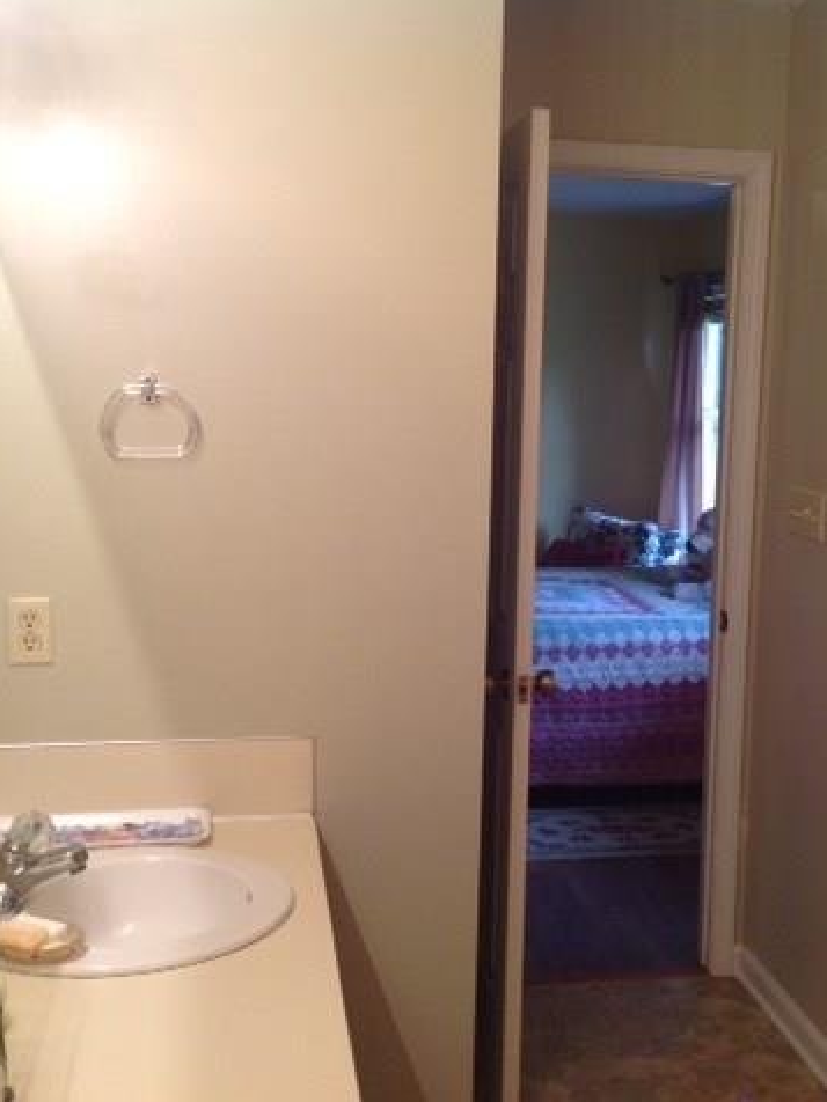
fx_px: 1497
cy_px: 551
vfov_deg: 40.4
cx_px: 549
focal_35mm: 47
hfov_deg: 30.7
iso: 50
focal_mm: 4.28
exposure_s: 1/40
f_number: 2.4
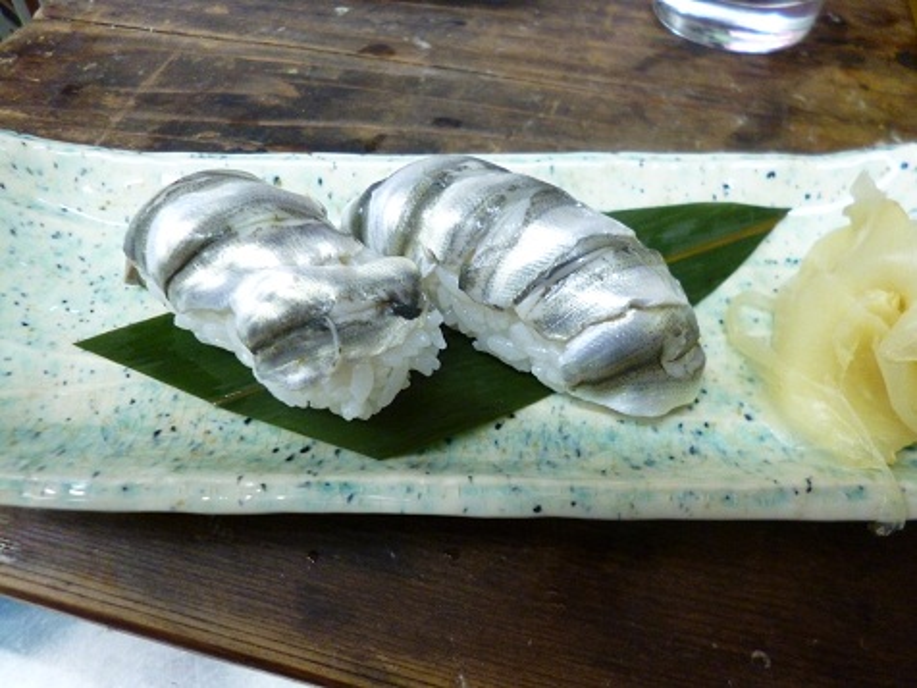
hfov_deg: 71.6
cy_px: 344
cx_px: 458
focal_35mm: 24
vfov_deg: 56.8
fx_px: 636
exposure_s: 1/15
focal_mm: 4.3
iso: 400
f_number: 2.5
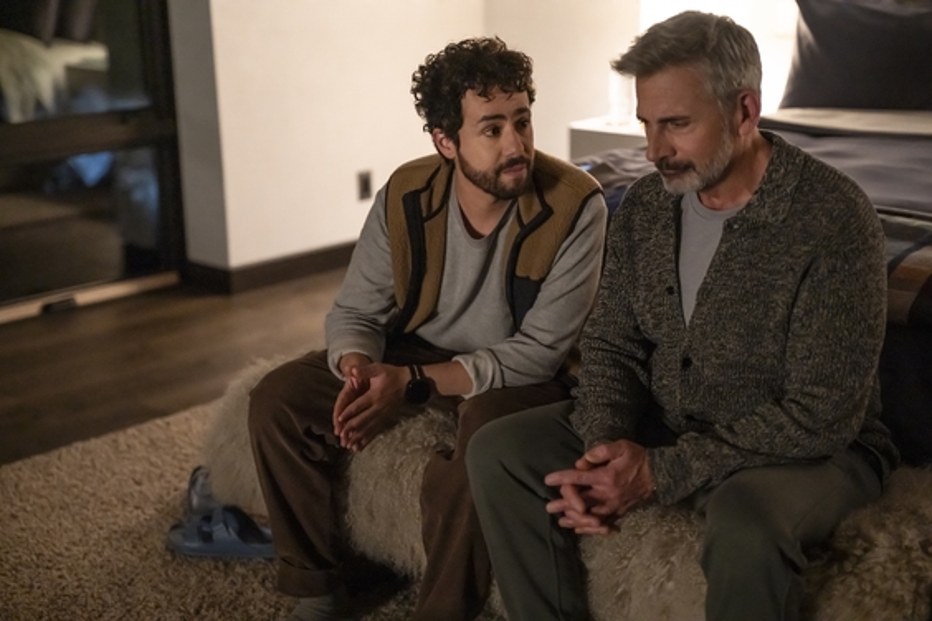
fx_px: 1476
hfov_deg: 35.1
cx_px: 466
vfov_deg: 23.8
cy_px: 310
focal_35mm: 57
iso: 4000
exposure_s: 1/400
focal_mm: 57
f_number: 2
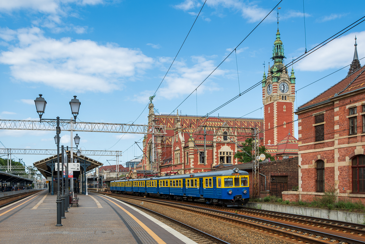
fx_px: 365
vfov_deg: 36.9
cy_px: 122
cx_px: 182
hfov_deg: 53.1
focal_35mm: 36
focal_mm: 24
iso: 160
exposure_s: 1/400
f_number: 9
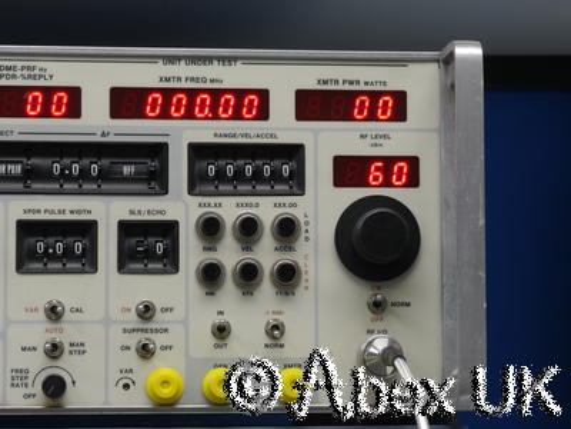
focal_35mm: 130
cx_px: 286
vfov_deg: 11.4
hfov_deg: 15.2
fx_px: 2144
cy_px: 214
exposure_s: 1/10
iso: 400
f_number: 11
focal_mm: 65
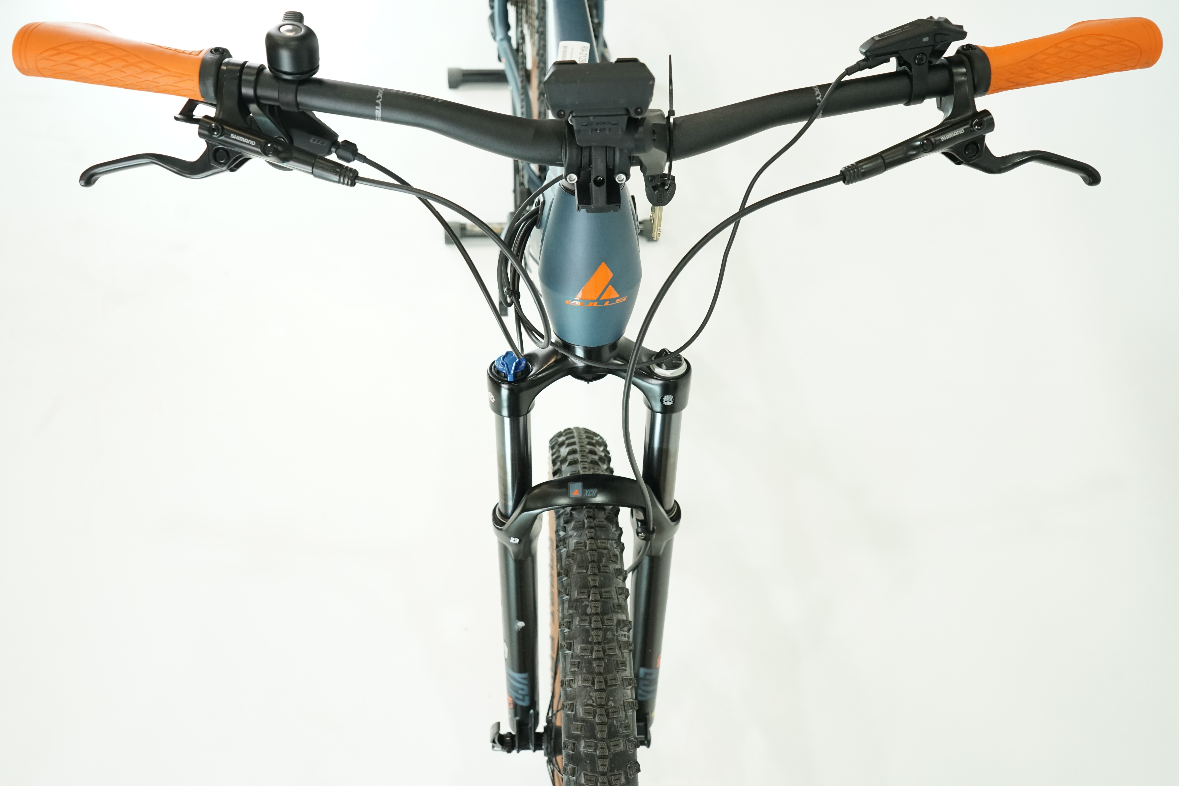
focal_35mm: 29
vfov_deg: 45.0
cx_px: 590
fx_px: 950
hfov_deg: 63.7
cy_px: 393
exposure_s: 1/200
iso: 2500
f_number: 5.6
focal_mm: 29
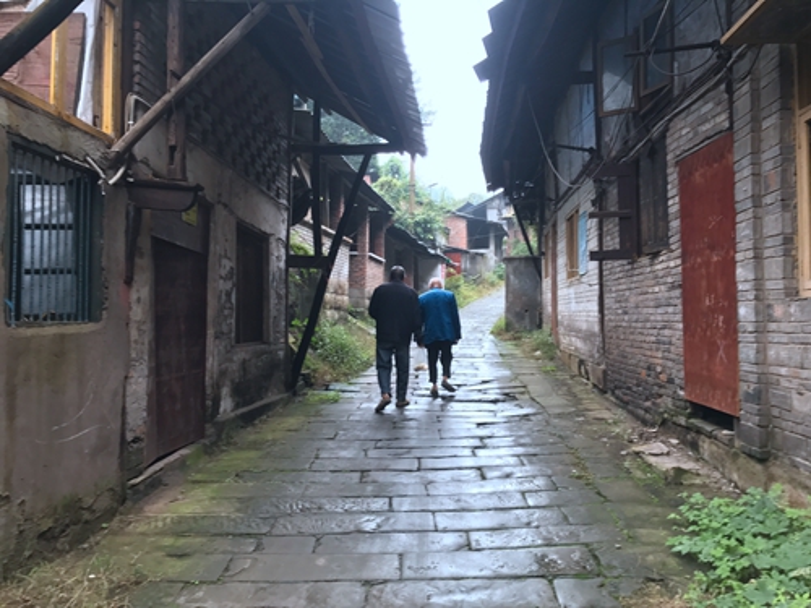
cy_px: 304
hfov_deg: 63.4
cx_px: 406
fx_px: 656
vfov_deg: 49.7
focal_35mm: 28
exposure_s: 1/50
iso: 25
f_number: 1.8
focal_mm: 3.99
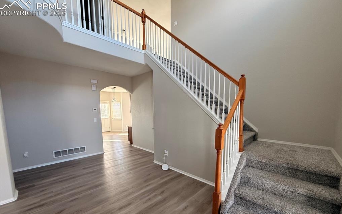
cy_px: 127
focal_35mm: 15
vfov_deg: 74.1
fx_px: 140
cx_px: 172
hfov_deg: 101.5
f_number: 2.2
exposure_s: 1/99
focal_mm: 2.22
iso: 160
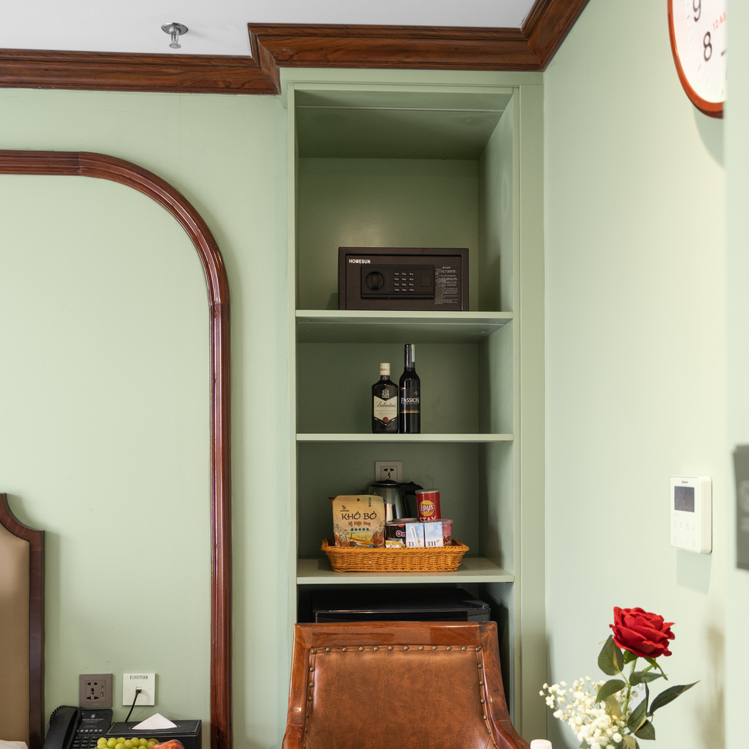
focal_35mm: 38
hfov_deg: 43.9
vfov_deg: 43.6
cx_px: 376
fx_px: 930
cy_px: 455
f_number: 4
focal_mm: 29
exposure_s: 1/40
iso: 320
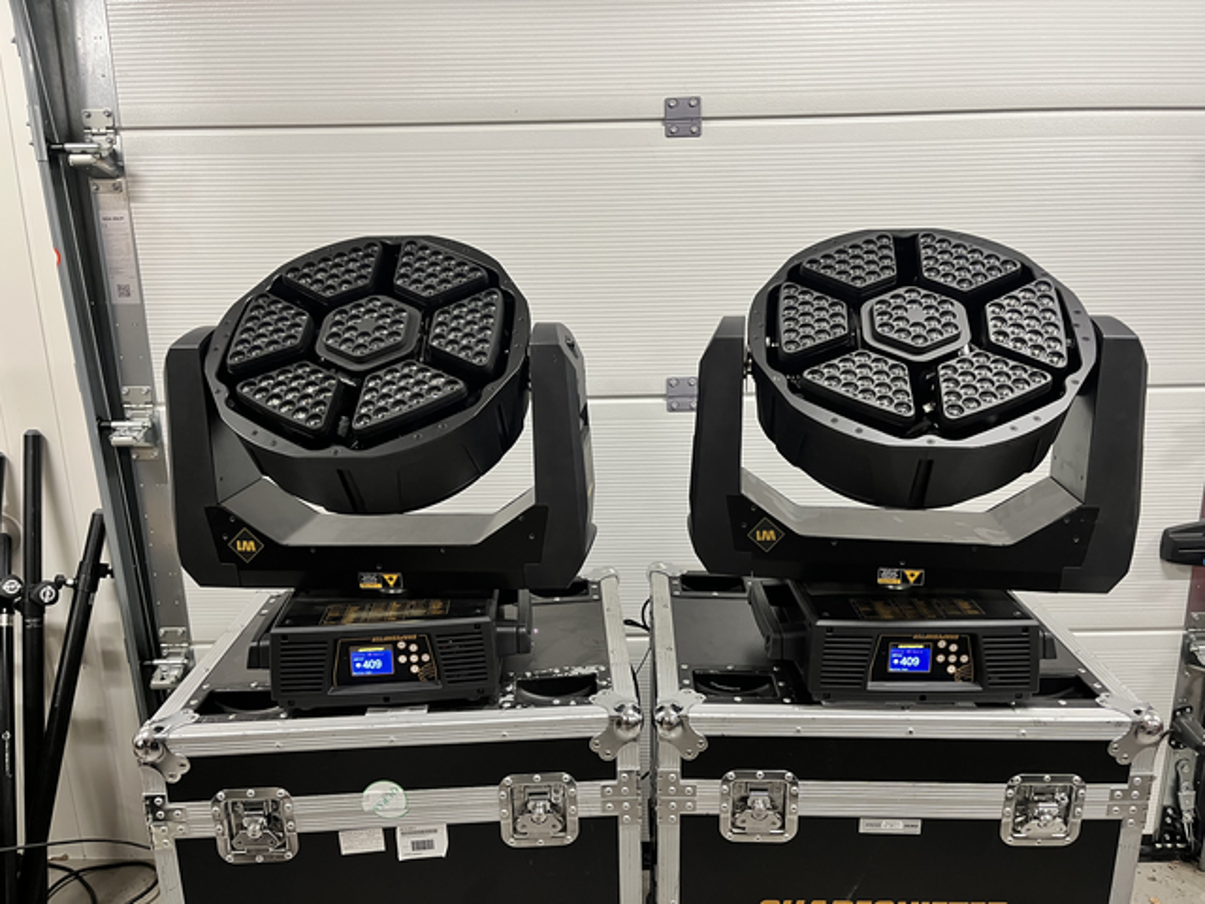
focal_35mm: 26
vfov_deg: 53.1
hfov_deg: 67.3
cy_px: 452
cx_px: 602
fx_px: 905
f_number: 1.6
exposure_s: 1/50
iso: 250
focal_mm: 5.1
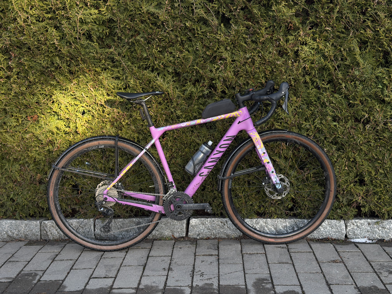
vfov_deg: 30.3
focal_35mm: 48
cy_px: 147
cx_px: 196
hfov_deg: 39.7
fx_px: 544
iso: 64
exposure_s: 1/320
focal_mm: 6.76
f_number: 1.78
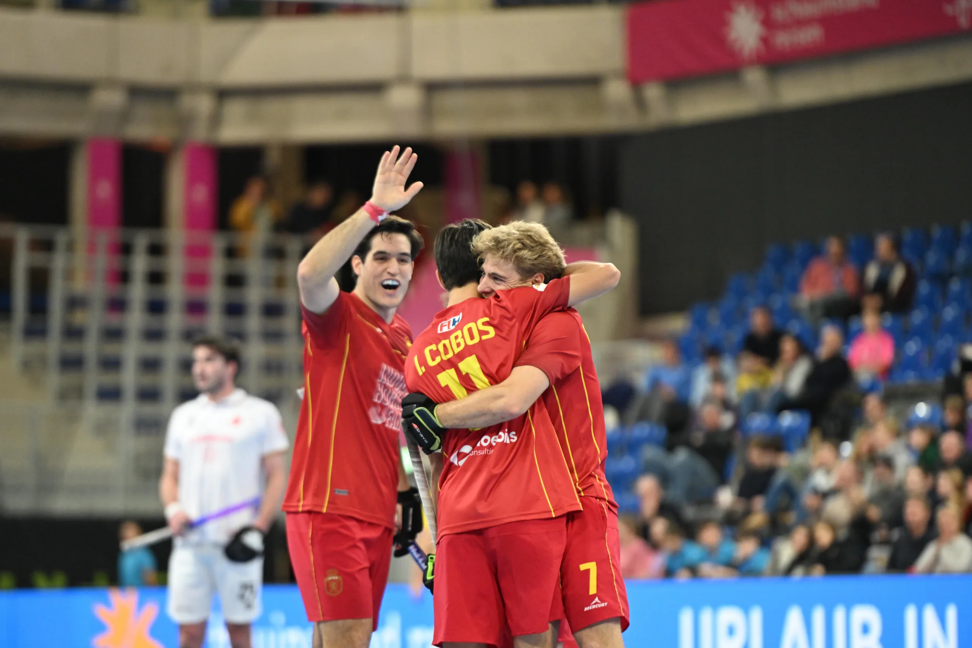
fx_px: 5292
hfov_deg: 10.5
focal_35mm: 196
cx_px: 487
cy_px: 323
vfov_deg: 7.0
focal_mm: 195
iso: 4000
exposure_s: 1/800
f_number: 2.8
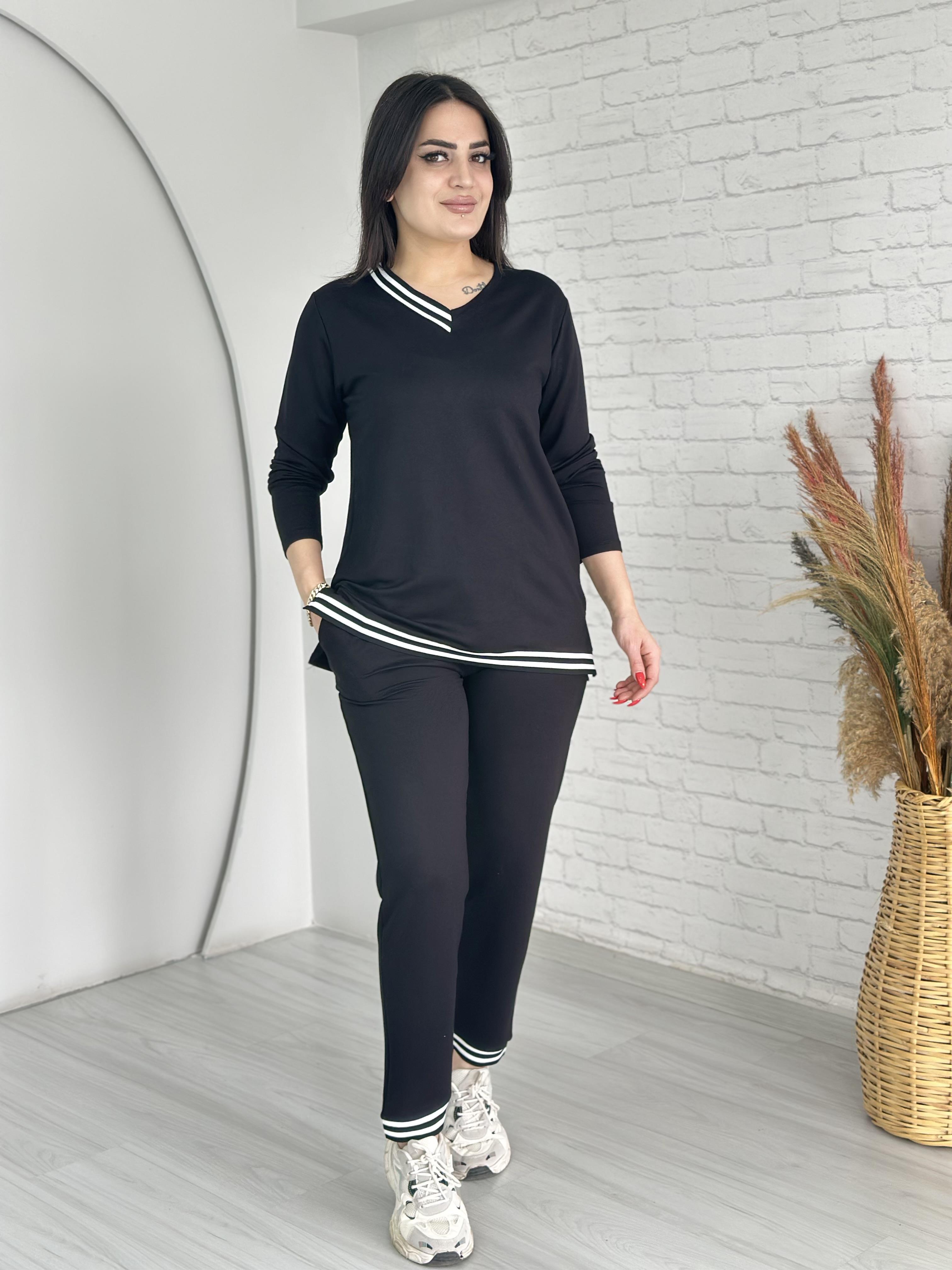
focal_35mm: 48
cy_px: 635
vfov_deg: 39.7
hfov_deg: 30.3
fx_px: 1760
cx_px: 476
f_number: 1.78
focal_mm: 6.86
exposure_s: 1/100
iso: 80
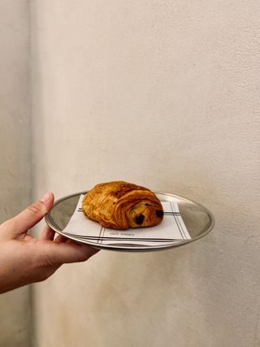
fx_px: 261
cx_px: 130
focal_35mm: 26
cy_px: 174
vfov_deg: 67.3
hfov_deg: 53.0
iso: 125
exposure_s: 1/60
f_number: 1.8
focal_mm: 4.25
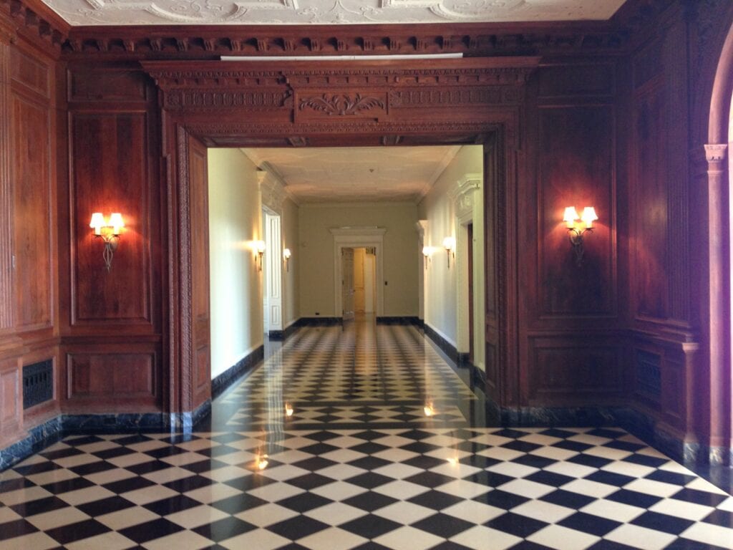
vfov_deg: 42.9
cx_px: 366
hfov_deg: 55.4
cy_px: 275
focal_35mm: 33
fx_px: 699
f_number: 2.4
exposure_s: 1/20
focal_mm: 4.13
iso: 160
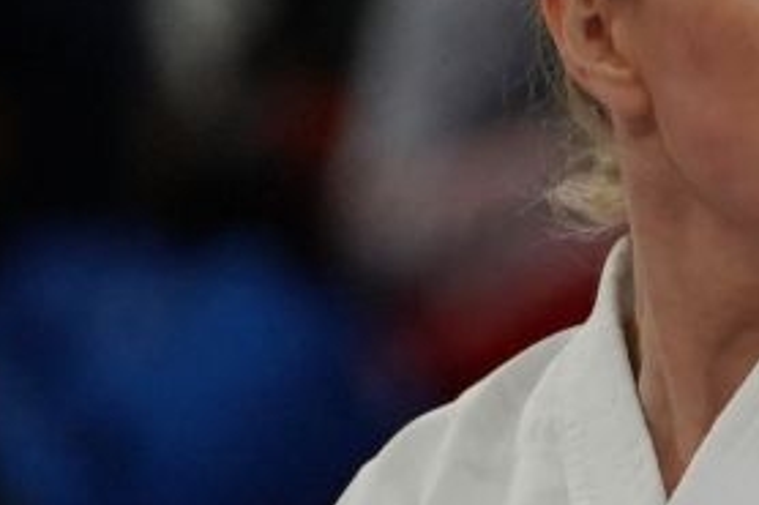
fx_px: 40981
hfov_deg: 1.1
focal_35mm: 1945
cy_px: 923
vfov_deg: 0.7
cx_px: 1431
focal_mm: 200
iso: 1250
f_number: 2.8
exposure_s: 1/1000
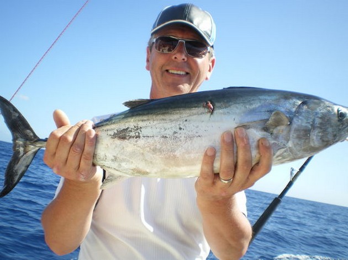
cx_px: 174
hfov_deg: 51.4
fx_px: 362
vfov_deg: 39.6
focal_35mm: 36
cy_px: 130
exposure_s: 1/250
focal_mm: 6.3
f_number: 4.6
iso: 50
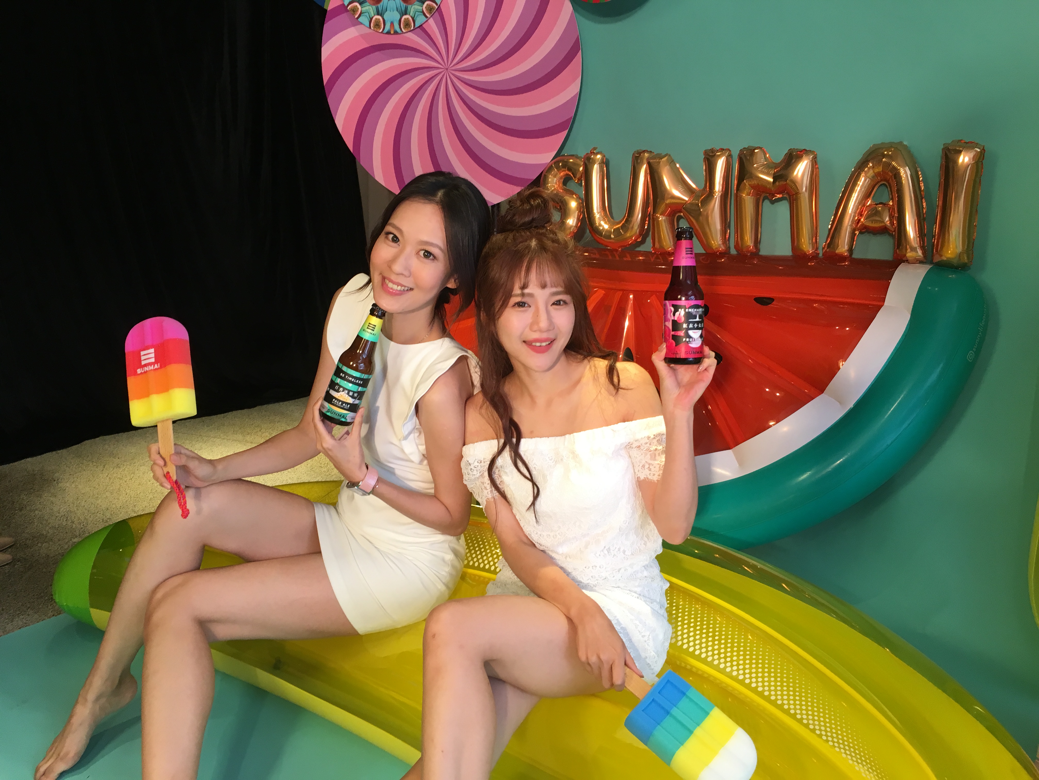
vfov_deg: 48.2
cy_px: 390
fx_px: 870
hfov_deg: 61.7
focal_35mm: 29
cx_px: 520
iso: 50
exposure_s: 1/30
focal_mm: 4.15
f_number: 2.2
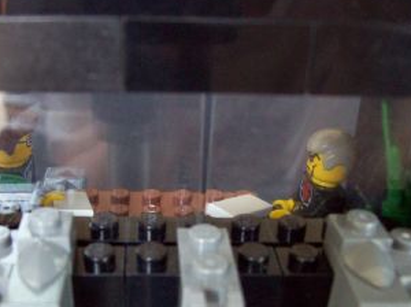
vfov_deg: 30.1
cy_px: 186
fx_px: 569
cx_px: 152
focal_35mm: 48
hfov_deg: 39.4
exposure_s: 1/8
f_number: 2.7
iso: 160
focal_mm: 6
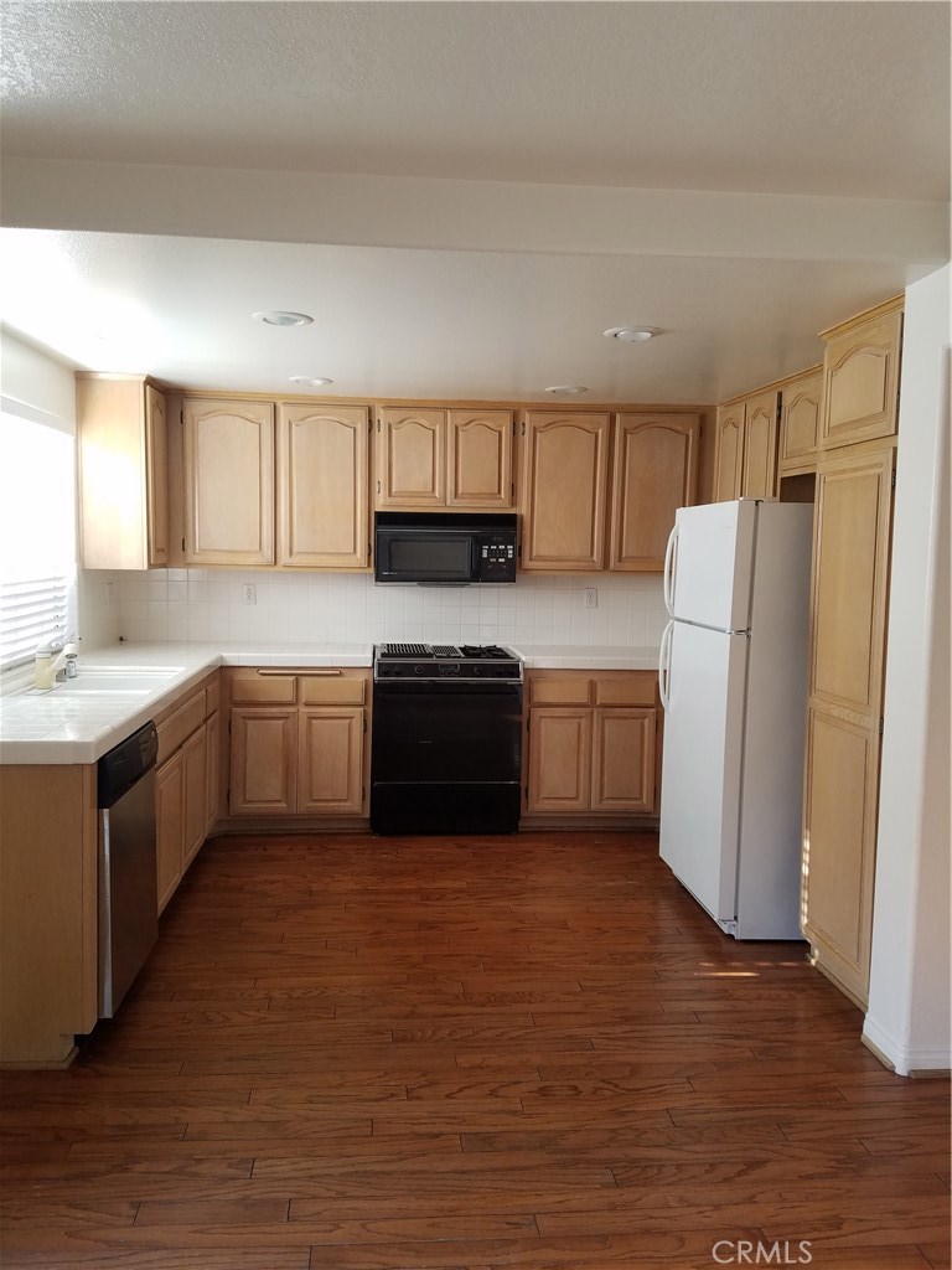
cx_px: 476
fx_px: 953
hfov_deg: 53.1
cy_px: 635
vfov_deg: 67.3
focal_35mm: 26
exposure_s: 1/60
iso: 100
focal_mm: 4.2
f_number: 1.7
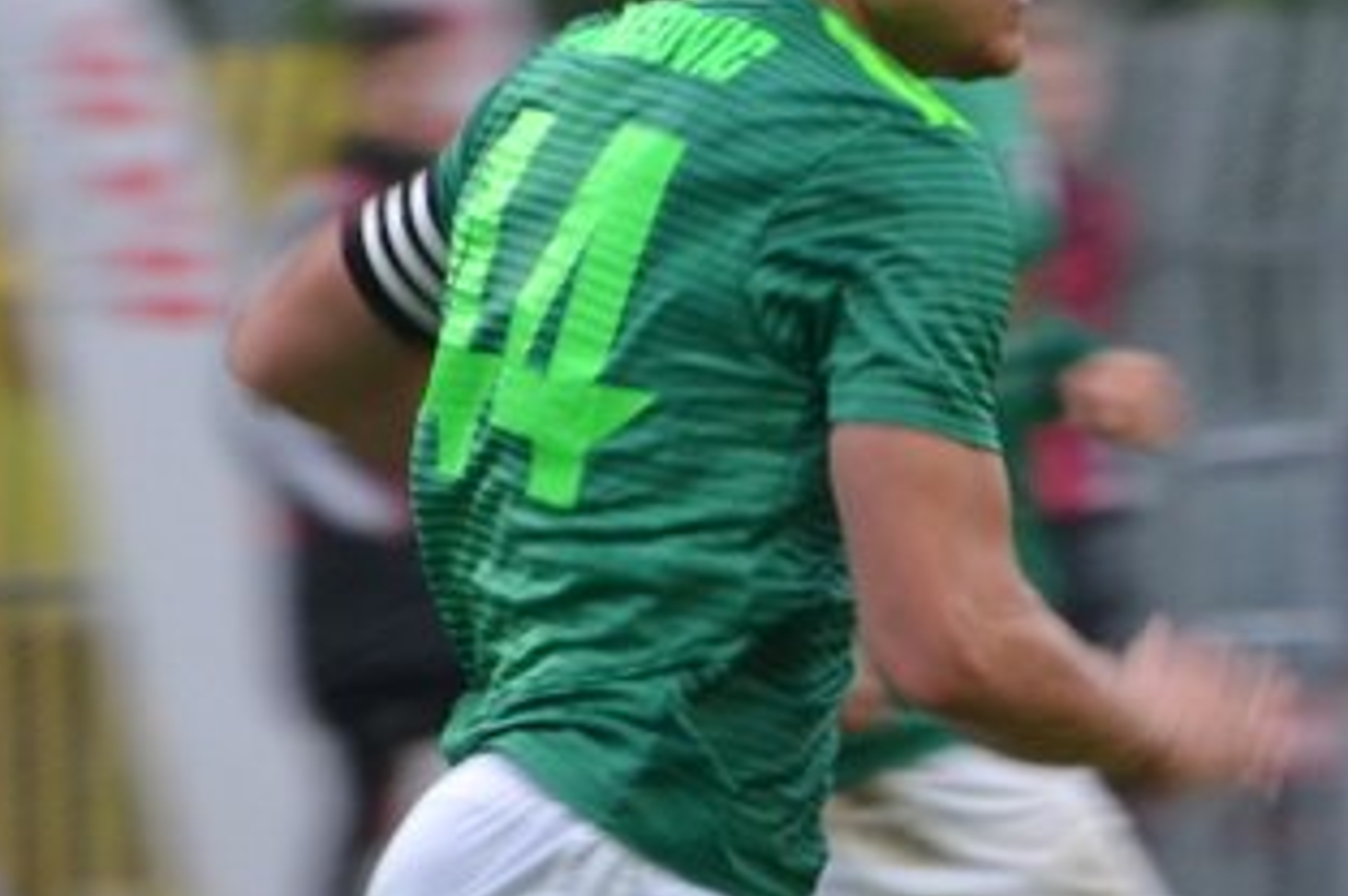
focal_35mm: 1379
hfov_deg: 1.5
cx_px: 1077
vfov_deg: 1.0
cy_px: 722
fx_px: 51581
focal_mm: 240
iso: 500
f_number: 7.1
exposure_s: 1/125
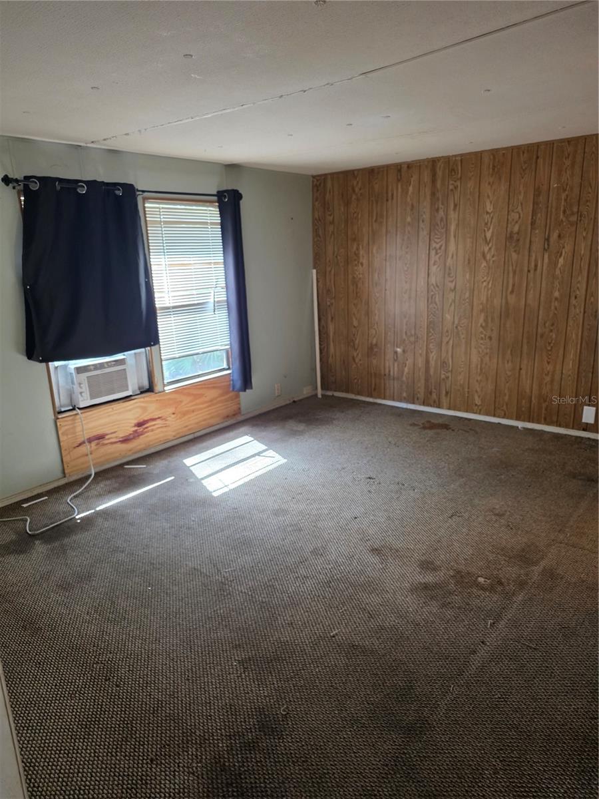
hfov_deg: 58.9
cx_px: 300
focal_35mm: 23
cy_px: 400
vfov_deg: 73.9
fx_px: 531
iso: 500
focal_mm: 6.25
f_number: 1.7
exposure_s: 1/120
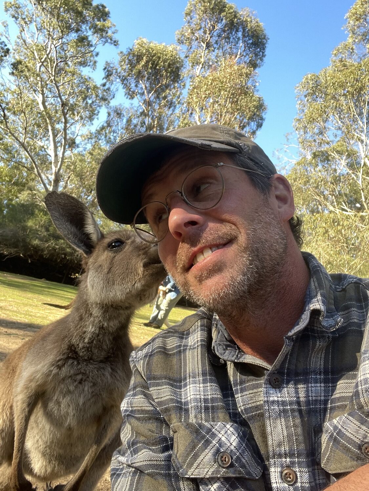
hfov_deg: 46.8
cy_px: 246
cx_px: 184
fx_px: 426
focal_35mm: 30
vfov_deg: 60.0
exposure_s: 1/121
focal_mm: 2.71
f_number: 2.2
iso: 80
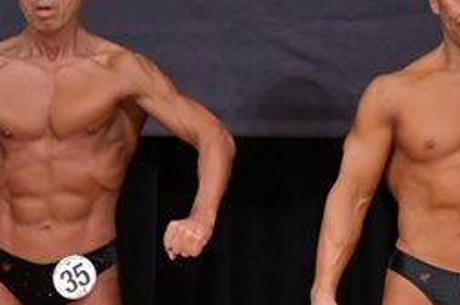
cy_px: 285
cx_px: 501
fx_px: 11740
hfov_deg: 2.2
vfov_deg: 1.5
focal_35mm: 920
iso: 5000
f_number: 5.6
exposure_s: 1/400
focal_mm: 200
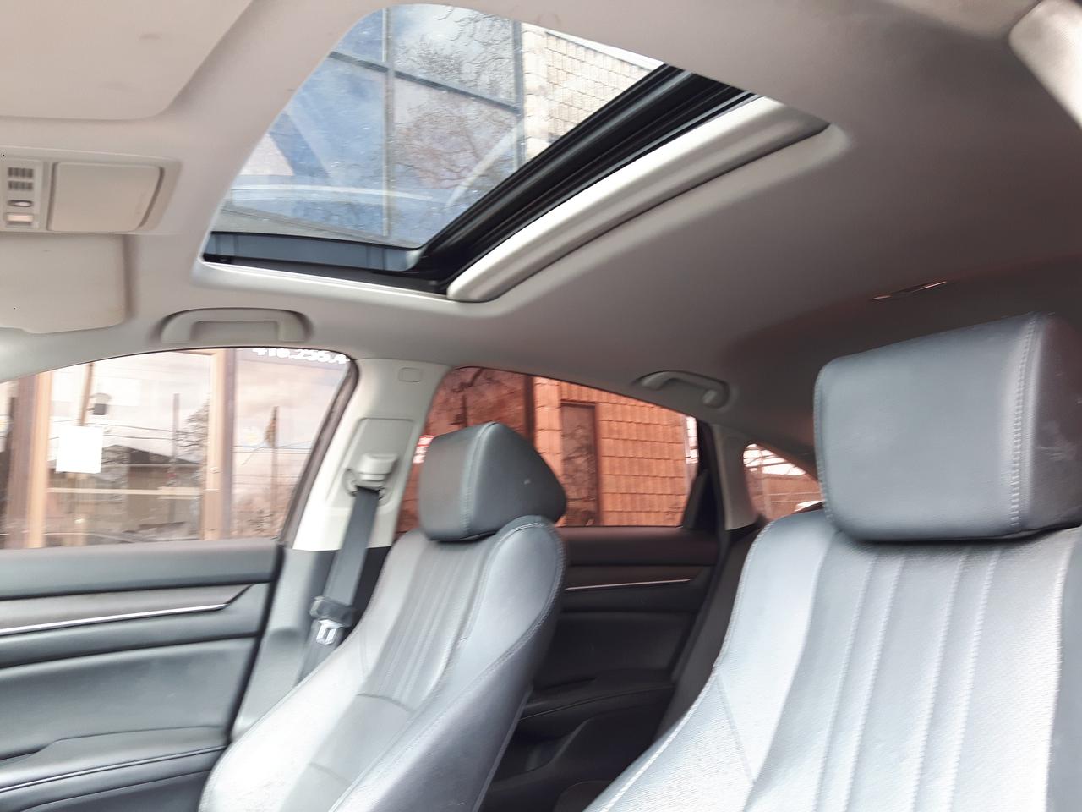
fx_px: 969
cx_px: 541
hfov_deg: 58.4
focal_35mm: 31
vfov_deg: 45.4
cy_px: 406
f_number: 1.9
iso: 64
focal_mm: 3.7
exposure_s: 1/33
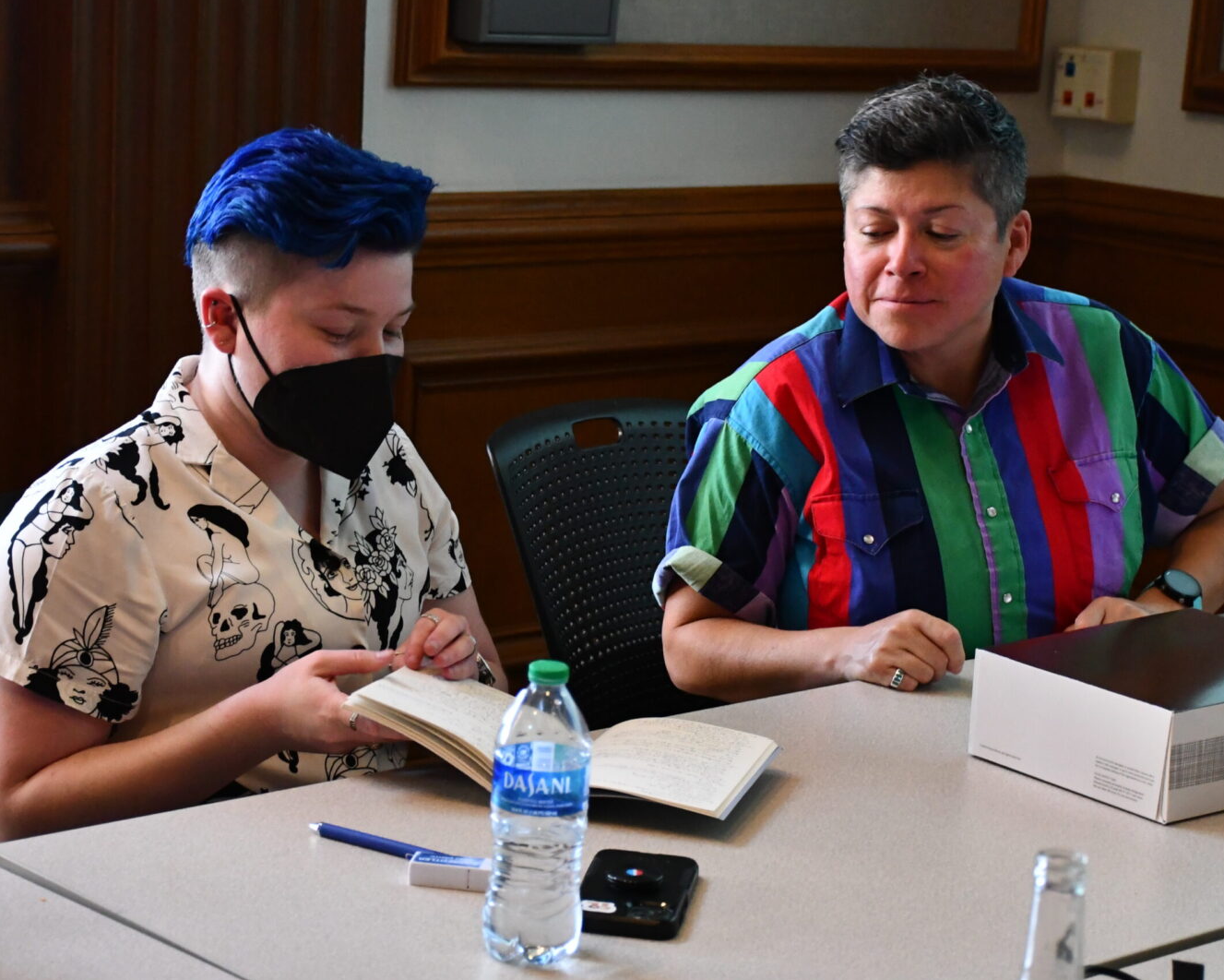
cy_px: 489
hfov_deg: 22.2
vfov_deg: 17.9
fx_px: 3116
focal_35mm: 86
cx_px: 692
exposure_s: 1/100
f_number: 4.2
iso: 3200
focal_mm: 38
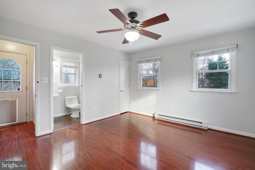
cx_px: 128
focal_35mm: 16
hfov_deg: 96.7
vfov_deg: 73.8
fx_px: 113
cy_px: 85
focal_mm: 16
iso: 1250
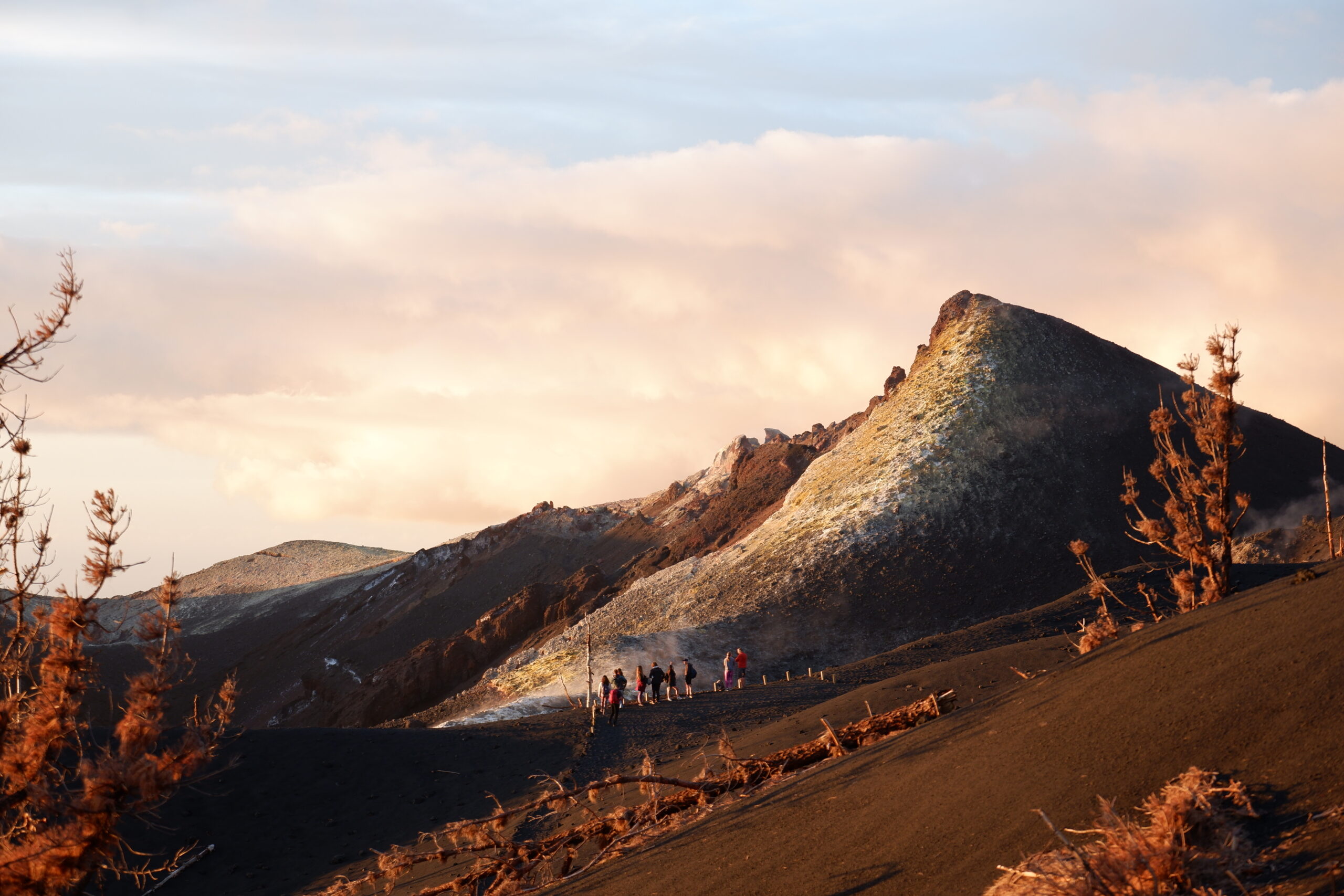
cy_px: 448
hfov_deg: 27.0
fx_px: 2800
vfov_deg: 18.2
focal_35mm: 75
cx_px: 672
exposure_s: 1/200
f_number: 2.8
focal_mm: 50
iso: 200
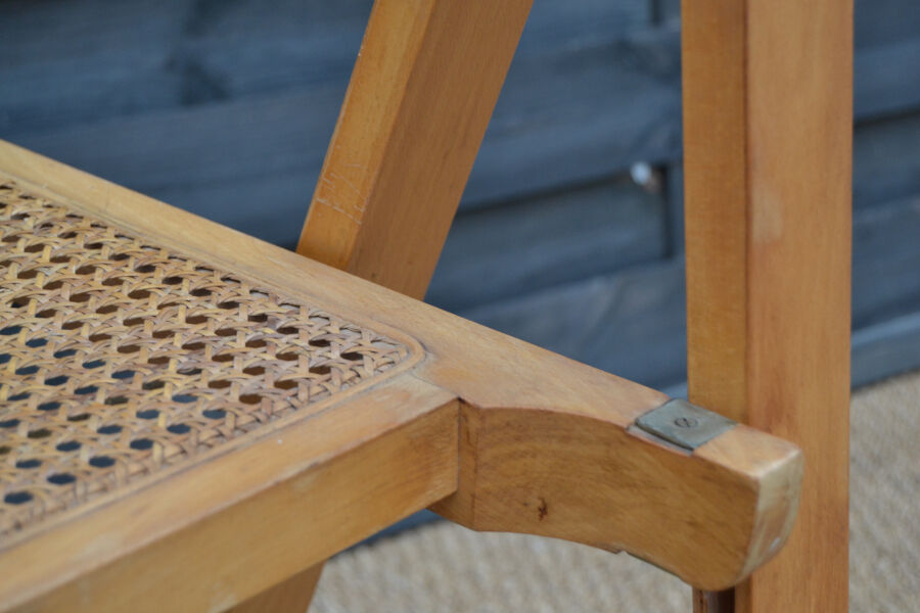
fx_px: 1917
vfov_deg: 18.2
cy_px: 306
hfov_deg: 27.0
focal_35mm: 75
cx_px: 460
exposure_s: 1/60
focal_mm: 50
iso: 640
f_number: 5.6
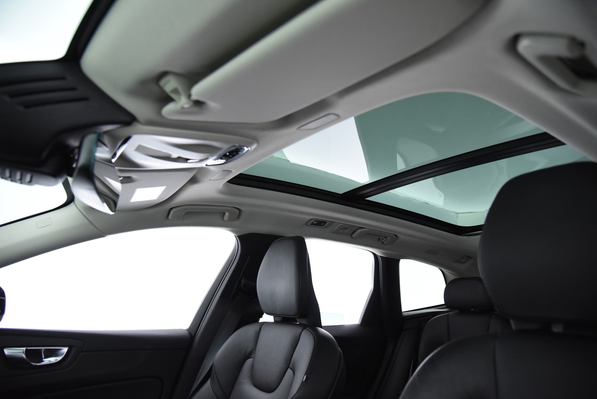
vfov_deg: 53.2
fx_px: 398
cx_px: 298
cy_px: 200
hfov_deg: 73.7
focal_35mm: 24
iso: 4000
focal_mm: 24
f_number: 4
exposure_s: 1/40
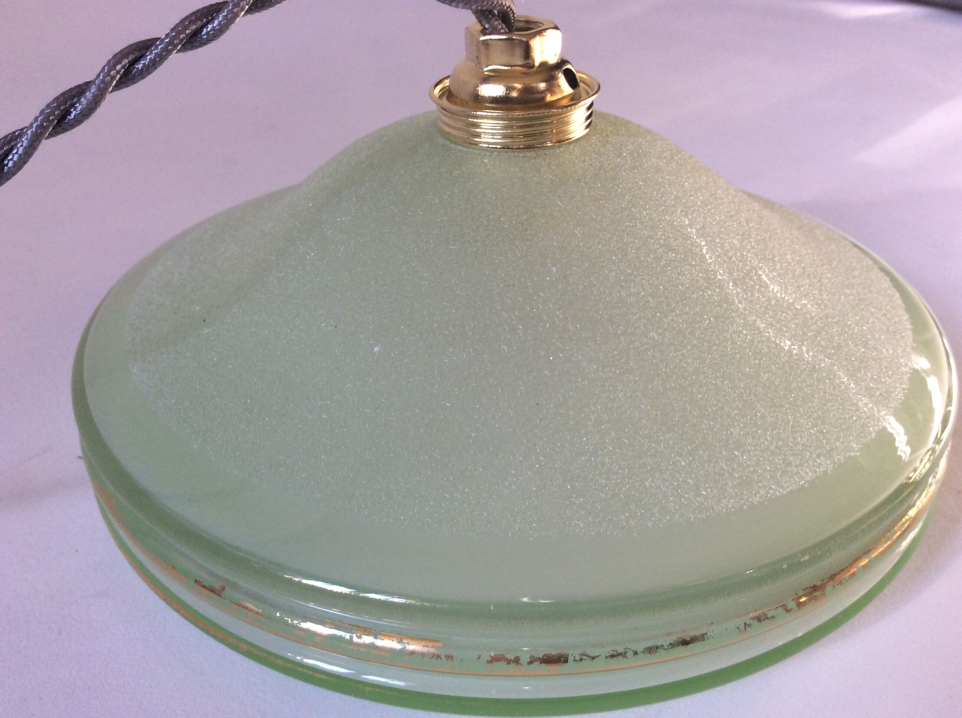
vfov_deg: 44.1
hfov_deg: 56.9
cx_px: 481
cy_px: 359
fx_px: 888
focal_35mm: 32
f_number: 2.4
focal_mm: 3.3
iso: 40
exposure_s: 1/50
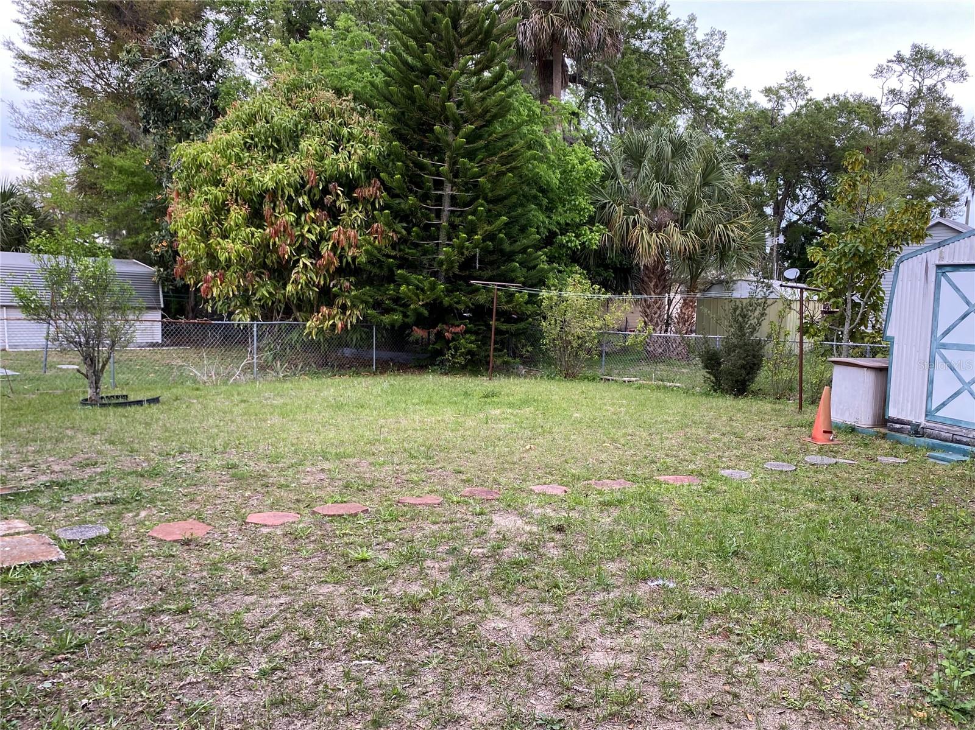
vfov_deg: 53.0
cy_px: 365
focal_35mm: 26
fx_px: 732
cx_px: 488
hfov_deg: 67.3
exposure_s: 1/121
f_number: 1.8
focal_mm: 4.25
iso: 64
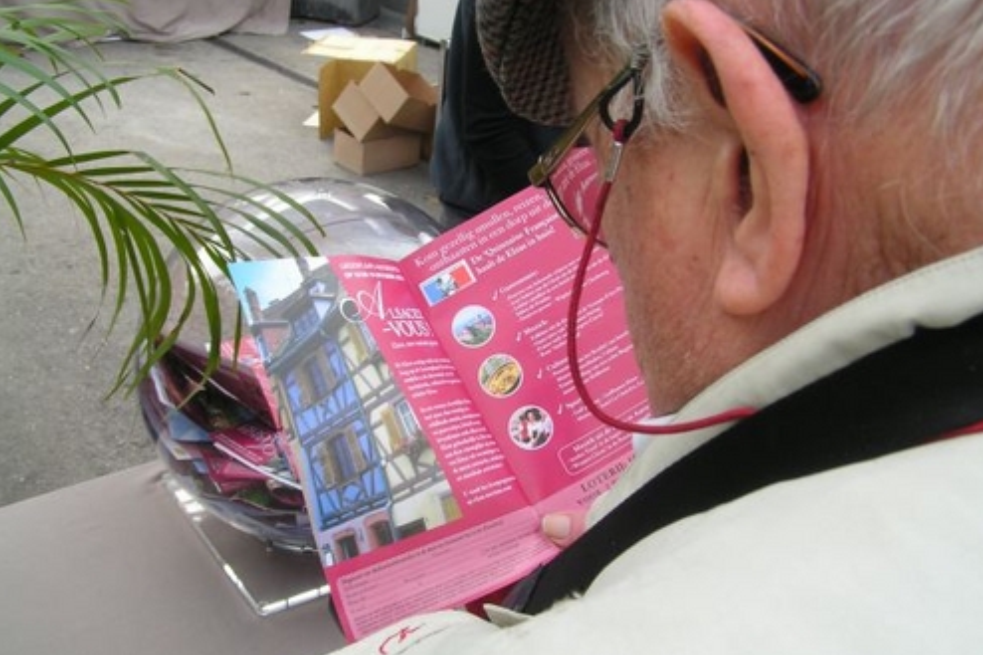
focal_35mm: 40
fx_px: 1092
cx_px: 493
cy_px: 333
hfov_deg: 48.5
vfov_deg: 33.4
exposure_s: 1/100
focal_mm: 6.3
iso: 50
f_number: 4.5
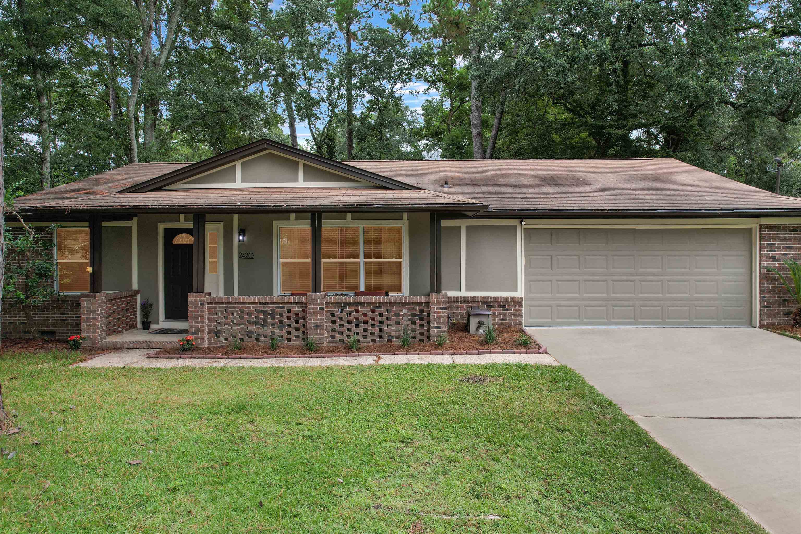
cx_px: 400
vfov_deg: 57.2
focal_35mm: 22
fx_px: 489
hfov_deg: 78.6
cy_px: 267
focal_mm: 8.38
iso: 100
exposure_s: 1/80
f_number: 2.8
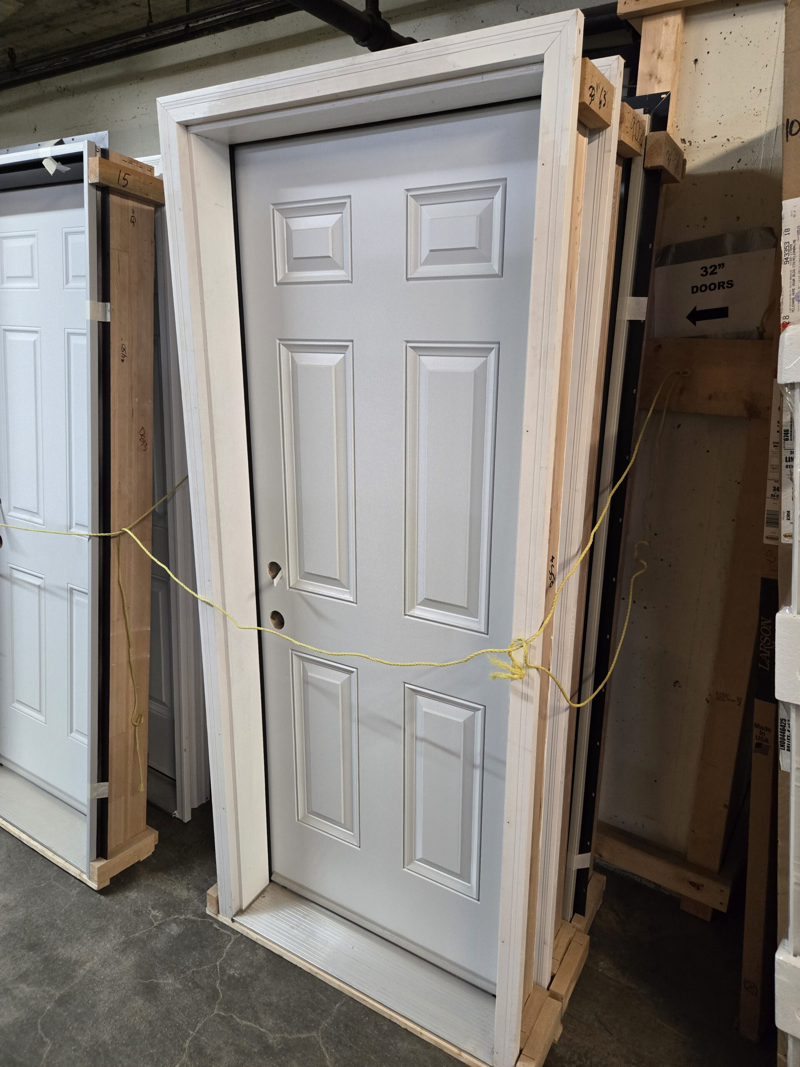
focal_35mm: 23
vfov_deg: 73.9
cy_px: 534
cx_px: 400
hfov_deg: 58.9
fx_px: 709
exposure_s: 1/120
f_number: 1.8
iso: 400
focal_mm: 5.4
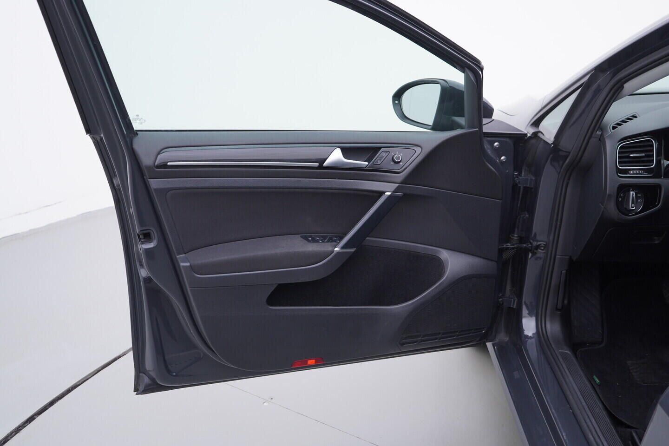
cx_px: 334
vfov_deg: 36.9
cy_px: 223
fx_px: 669
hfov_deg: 53.1
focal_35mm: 36
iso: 125
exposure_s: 1/50
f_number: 3.2
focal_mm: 24
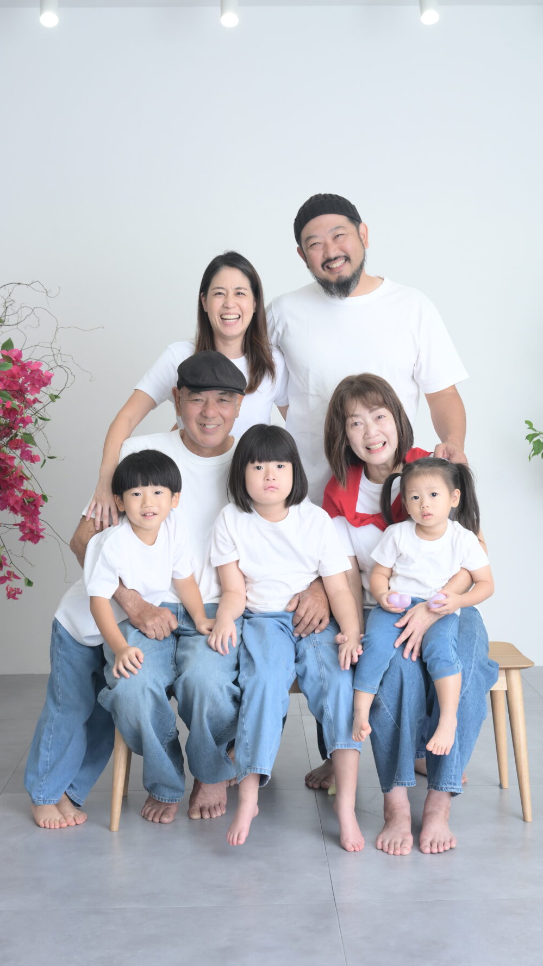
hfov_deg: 23.0
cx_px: 277
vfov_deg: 39.9
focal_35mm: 52
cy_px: 485
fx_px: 1332
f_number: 7.1
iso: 800
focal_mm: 49
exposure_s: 1/125
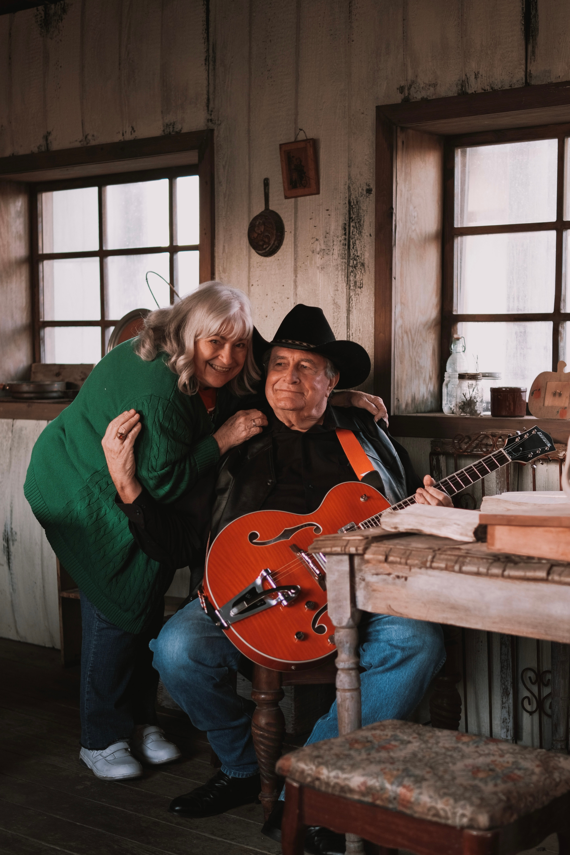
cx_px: 285
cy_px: 428
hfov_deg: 29.9
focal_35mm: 45
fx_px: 1069
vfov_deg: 43.6
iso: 160
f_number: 1.4
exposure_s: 1/80
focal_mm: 30
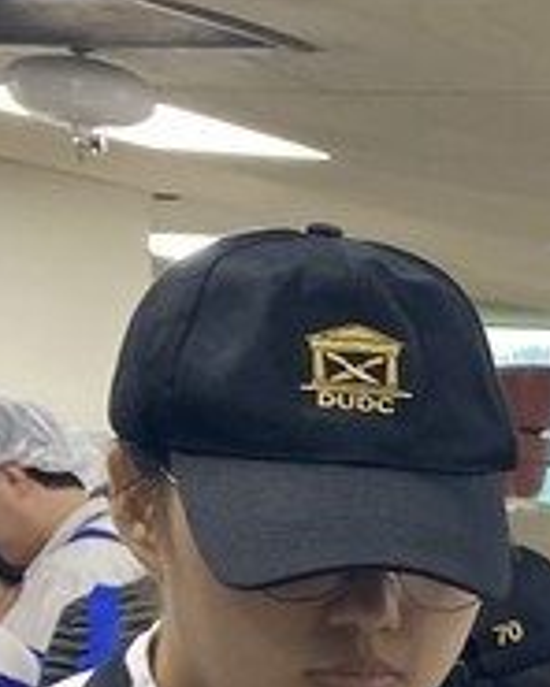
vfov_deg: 13.9
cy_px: 969
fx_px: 2686
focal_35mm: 132
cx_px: 1598
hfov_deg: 9.4
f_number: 1.8
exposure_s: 1/120
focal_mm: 4.25
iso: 100
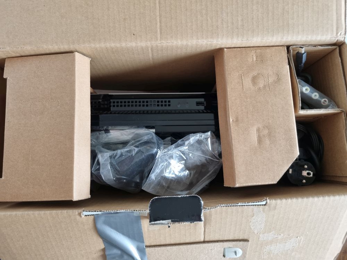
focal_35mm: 26
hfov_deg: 67.3
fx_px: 261
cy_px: 130
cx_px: 174
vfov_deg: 53.1
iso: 320
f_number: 1.8
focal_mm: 5.4
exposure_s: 1/100
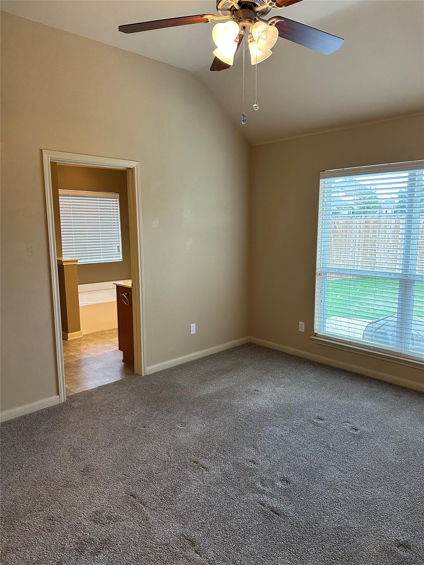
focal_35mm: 24
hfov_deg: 56.8
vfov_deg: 71.6
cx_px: 212
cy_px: 282
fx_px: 392
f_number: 1.78
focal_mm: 6.86
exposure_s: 1/120
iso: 200
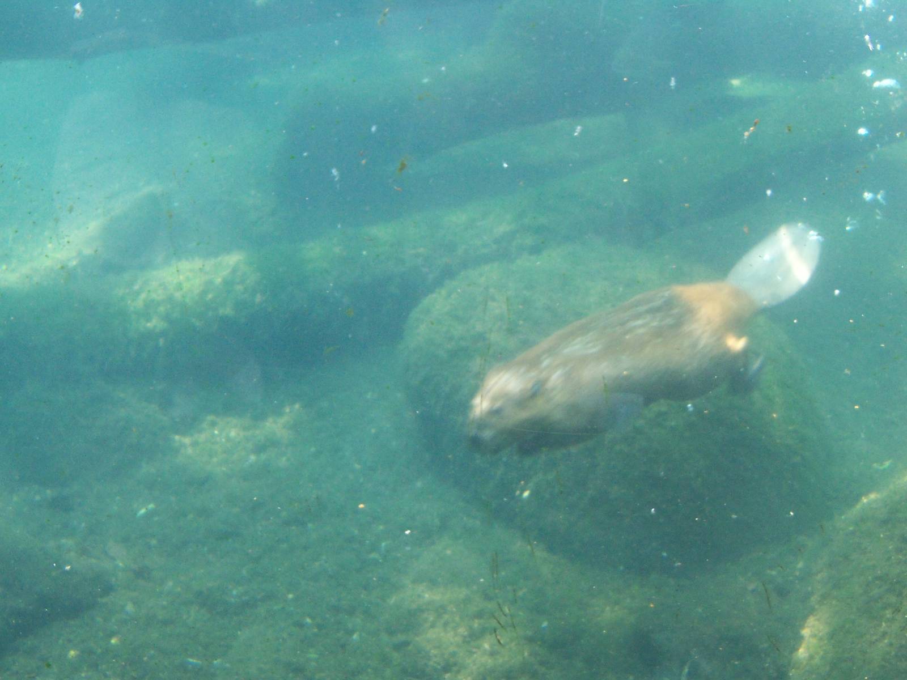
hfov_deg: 44.8
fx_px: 1100
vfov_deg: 34.3
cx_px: 454
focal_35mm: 42
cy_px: 340
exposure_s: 1/30
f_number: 3.7
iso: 400
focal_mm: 7.5
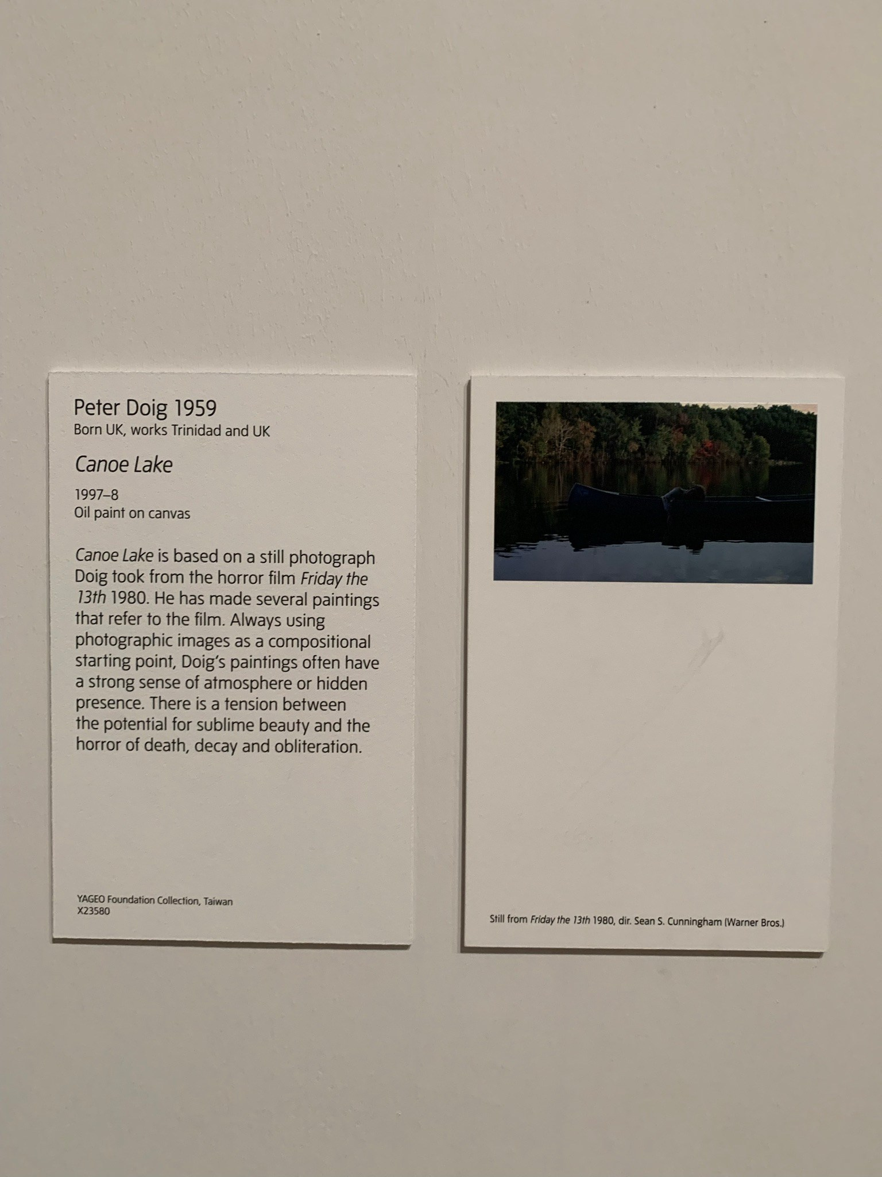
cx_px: 441
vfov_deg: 67.3
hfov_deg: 53.1
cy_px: 588
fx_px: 883
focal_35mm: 26
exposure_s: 1/50
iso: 160
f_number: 1.8
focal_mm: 4.25
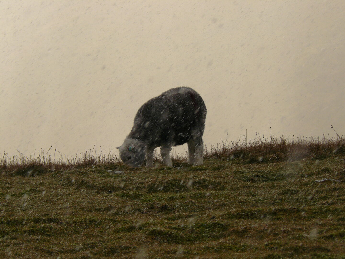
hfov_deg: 8.2
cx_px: 172
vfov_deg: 6.2
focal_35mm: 240
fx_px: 2392
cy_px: 130
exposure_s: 1/200
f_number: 5
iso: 100
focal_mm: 40.1
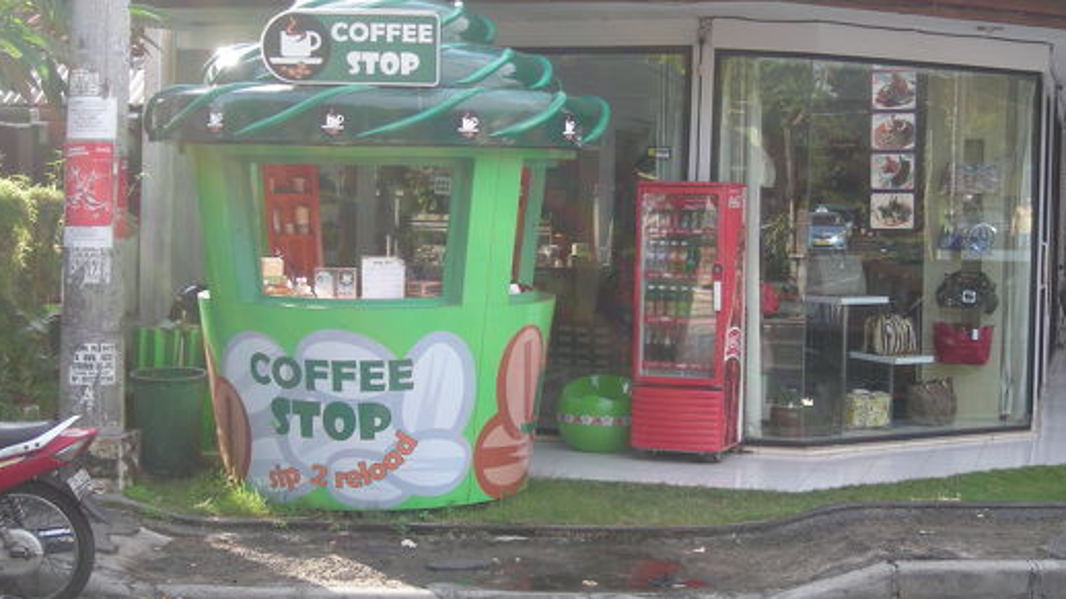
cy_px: 203
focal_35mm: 67
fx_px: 1893
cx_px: 626
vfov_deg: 17.9
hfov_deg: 31.4
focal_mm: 7.9
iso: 50
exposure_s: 1/135
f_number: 3.2
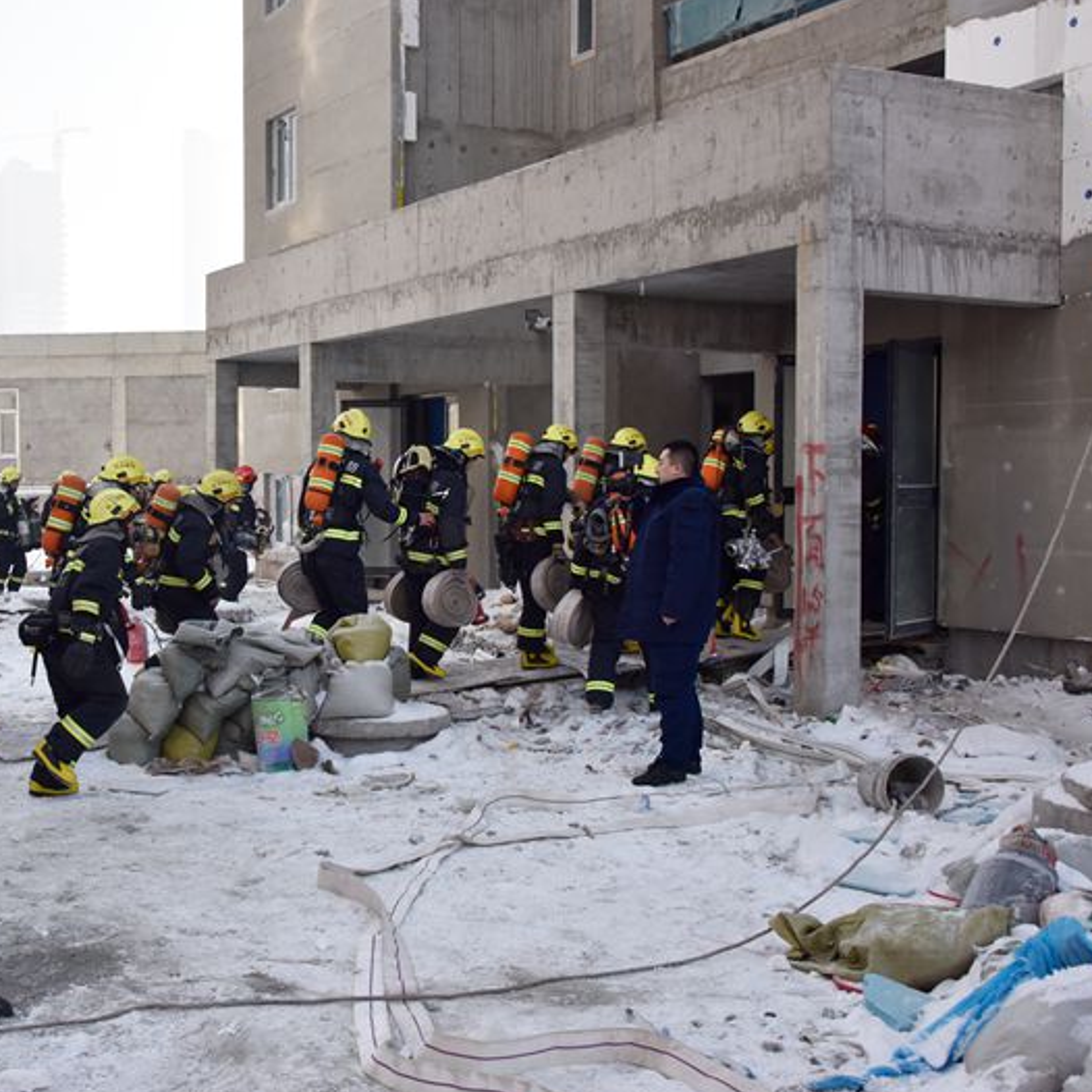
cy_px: 548
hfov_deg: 38.0
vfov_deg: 38.3
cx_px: 384
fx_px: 1570
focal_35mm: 44
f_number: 13
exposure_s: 1/640
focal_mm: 34
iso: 1000
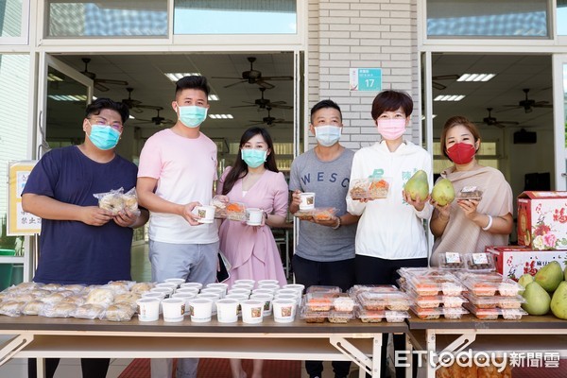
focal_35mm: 33
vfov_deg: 40.0
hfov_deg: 57.2
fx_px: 520
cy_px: 189
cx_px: 284
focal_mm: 33
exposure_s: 1/320
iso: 400
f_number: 5
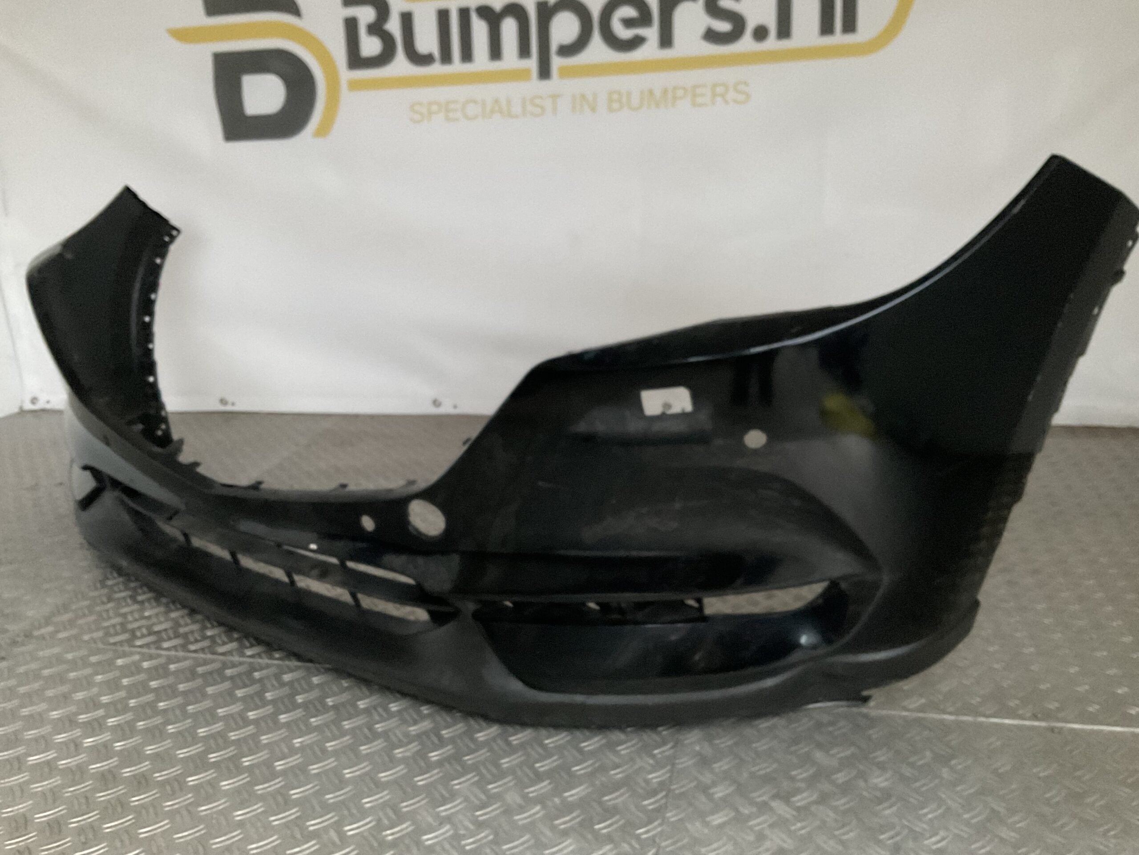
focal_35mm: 29
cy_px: 428
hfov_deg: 61.7
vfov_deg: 48.2
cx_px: 570
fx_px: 954
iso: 500
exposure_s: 1/30
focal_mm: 3
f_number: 1.8
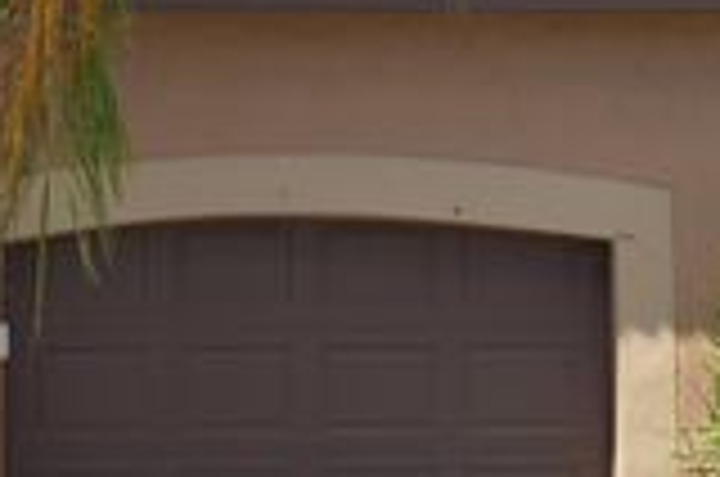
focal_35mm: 165
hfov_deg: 12.5
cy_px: 112
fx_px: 3285
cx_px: 284
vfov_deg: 8.3
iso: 100
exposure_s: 1/200
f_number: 7.1
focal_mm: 35
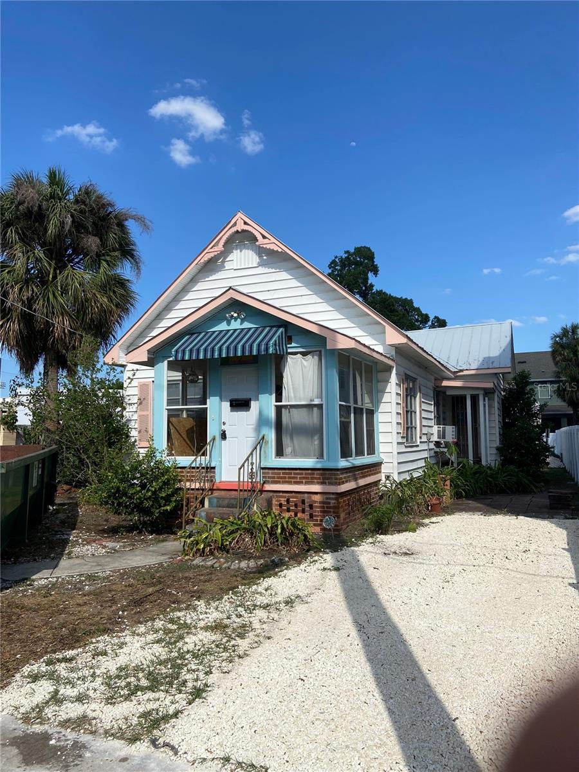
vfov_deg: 67.3
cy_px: 386
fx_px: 580
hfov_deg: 53.1
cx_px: 290
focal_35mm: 26
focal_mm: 4.25
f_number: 1.8
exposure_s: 1/4608
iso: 32
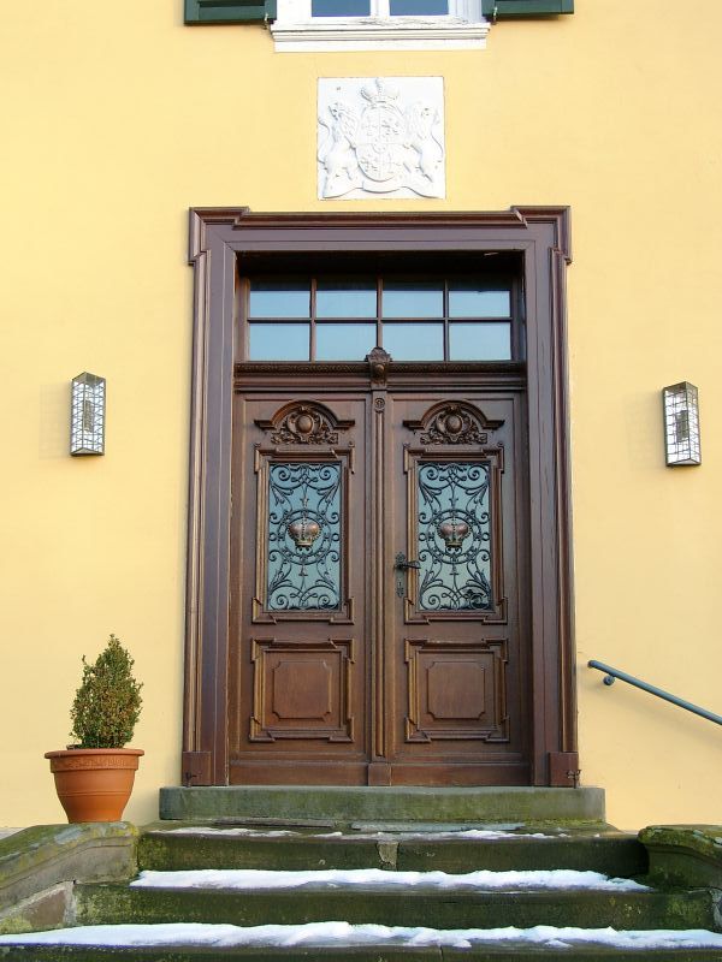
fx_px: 1390
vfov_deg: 38.2
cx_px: 361
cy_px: 481
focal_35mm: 50
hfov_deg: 29.1
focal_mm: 10.4
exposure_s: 1/77.3
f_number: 2.8
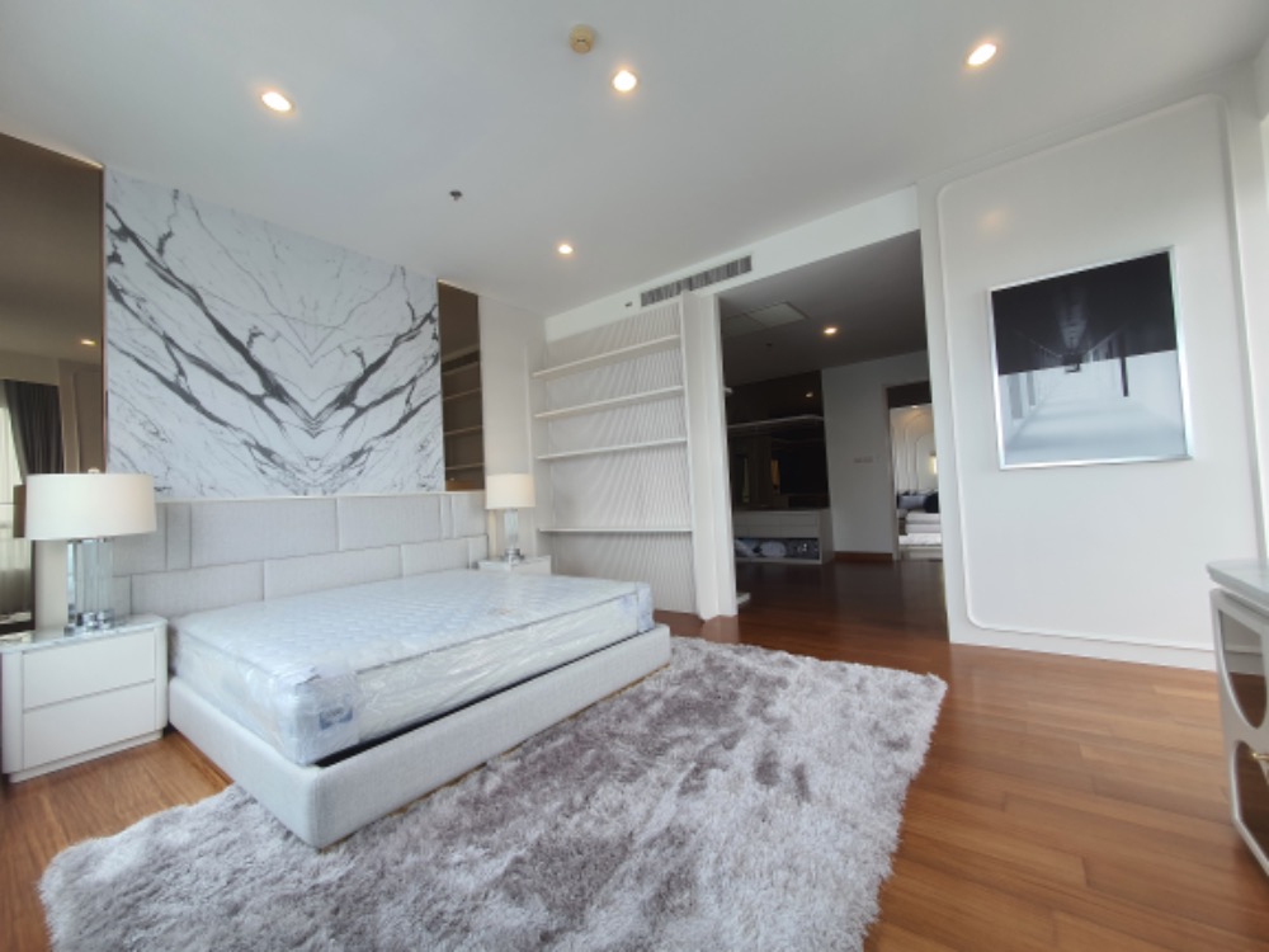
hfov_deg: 106.2
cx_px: 634
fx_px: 477
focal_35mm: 13
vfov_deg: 89.9
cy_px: 476
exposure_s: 1/113
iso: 50
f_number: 2.2
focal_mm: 1.8
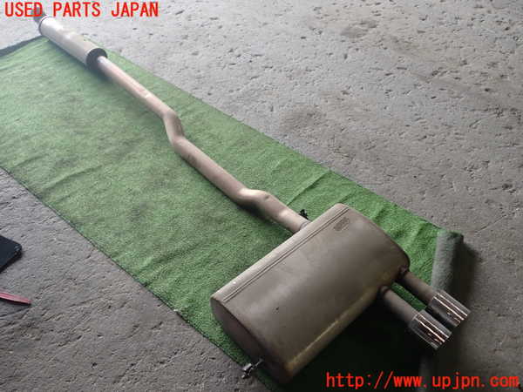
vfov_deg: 46.8
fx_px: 453
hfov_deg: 60.0
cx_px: 262
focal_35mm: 30
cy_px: 196
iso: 100
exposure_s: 1/60
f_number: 2.3
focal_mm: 5.4
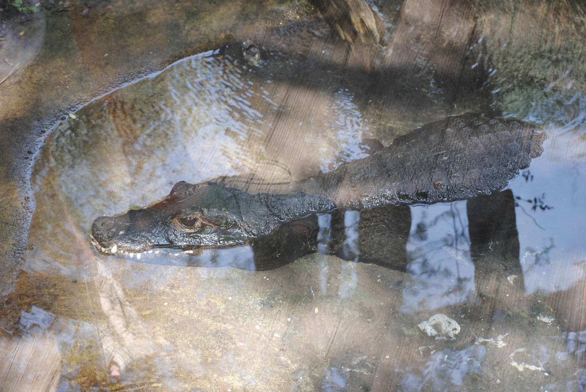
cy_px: 196
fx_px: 1344
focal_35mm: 82
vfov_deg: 16.6
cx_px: 293
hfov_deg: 24.6
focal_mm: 55
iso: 200
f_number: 4
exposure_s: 1/60
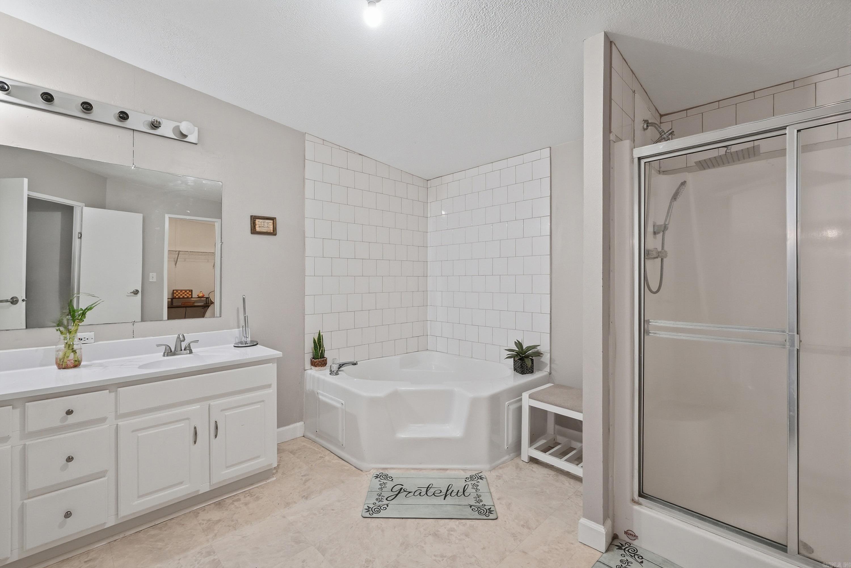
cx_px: 426
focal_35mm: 15
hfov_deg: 100.4
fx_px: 355
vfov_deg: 77.3
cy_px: 284
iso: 250
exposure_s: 1/20
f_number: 9
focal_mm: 10
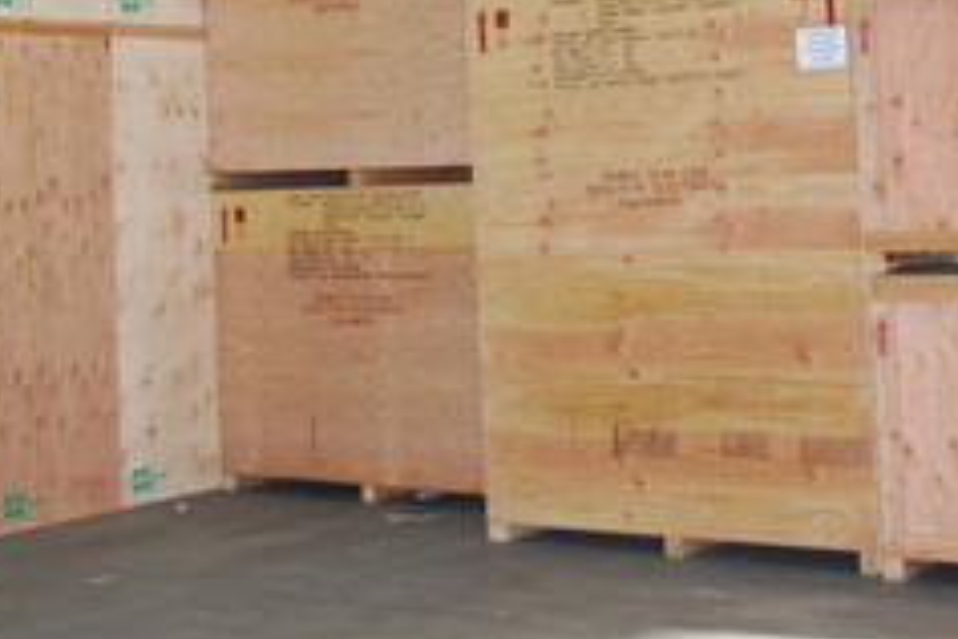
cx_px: 530
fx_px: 2022
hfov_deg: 26.6
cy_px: 24
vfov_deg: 17.6
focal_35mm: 76
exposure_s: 1/60
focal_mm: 24
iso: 450
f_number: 4.2
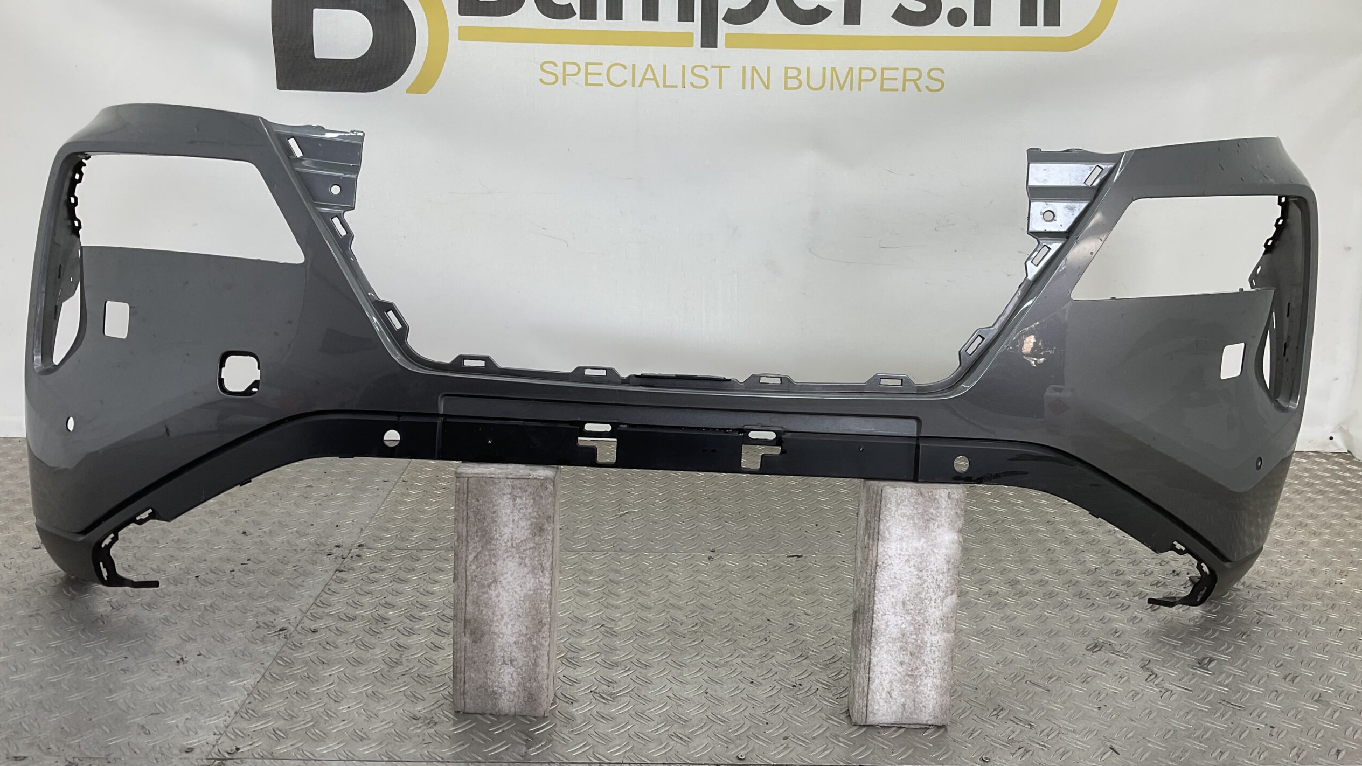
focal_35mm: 32
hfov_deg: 61.0
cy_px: 362
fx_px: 1156
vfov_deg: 36.7
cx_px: 688
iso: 16
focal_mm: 3
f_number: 1.8
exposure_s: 1/120
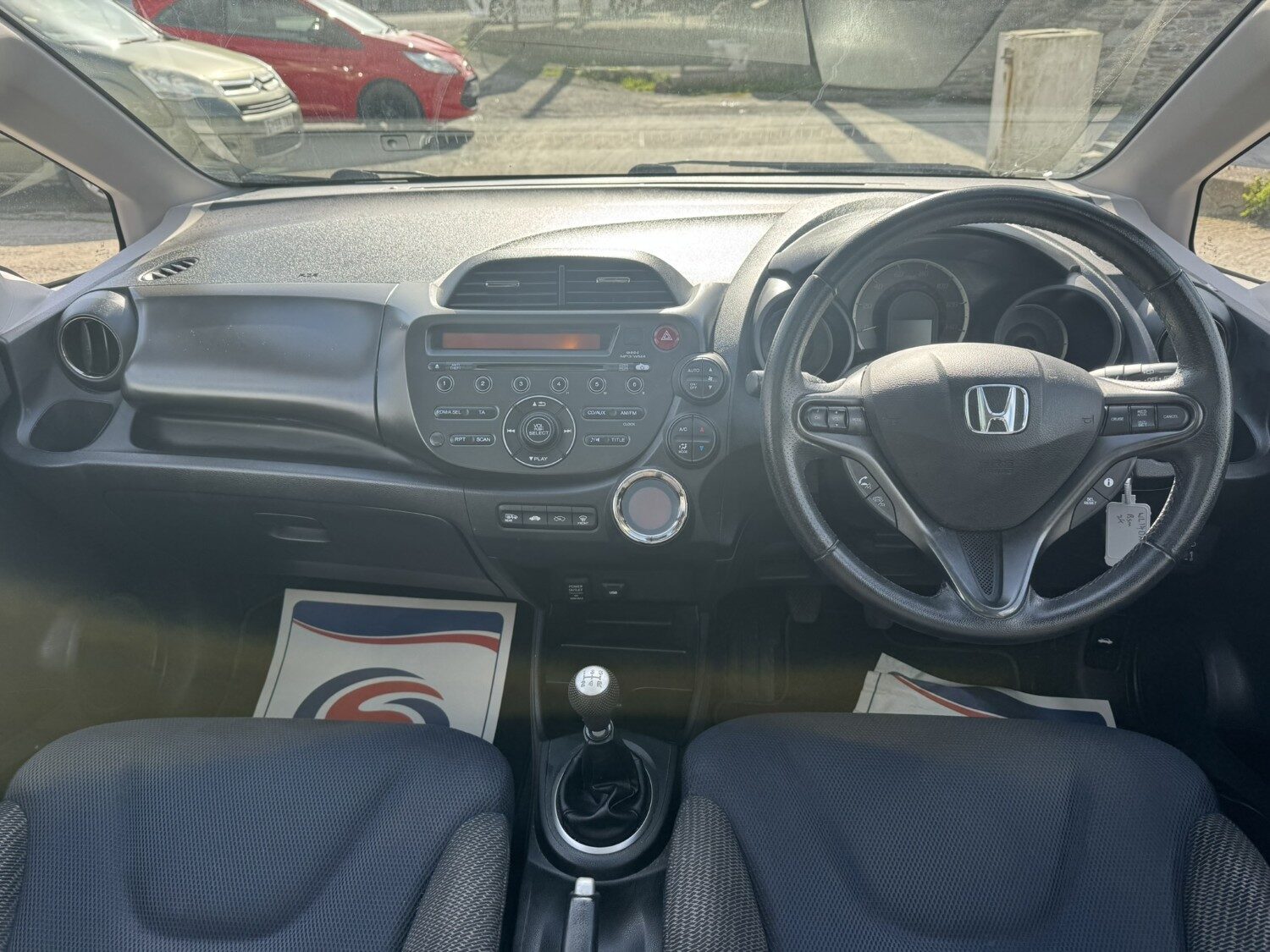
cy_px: 476
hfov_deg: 71.6
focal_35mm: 24
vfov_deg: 56.8
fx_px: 881
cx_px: 635
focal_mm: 6.76
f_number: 1.78
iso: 80
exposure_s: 1/633
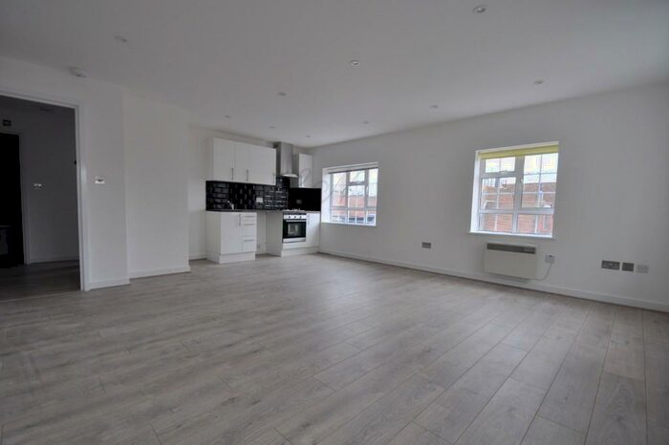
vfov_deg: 77.3
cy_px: 222
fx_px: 279
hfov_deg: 100.4
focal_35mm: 15
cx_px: 334
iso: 400
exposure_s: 1/80
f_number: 4.5
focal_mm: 10
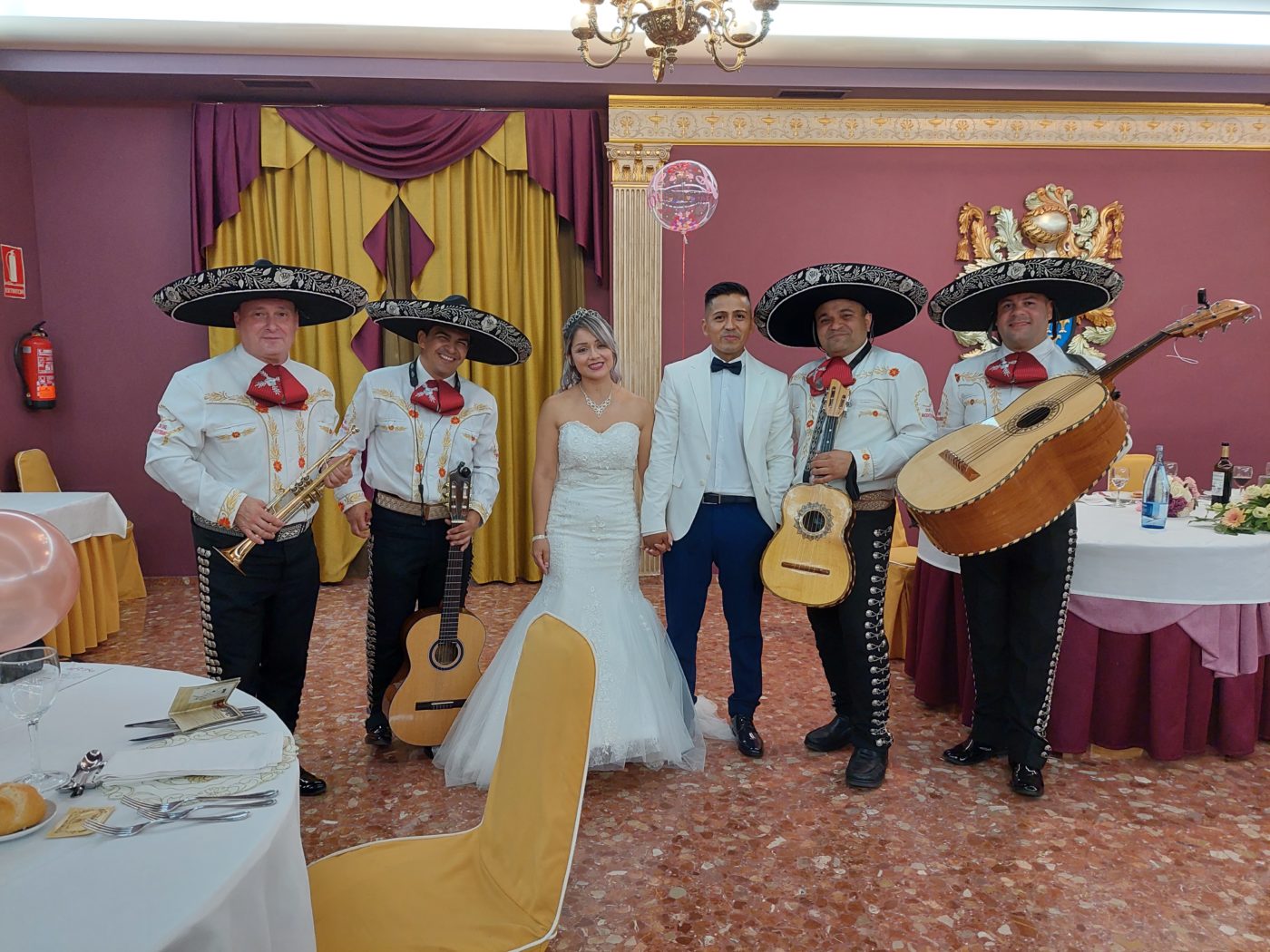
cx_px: 635
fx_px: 881
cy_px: 476
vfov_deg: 56.8
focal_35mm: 24
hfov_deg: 71.6
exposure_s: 1/50
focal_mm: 5.23
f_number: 1.8
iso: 250
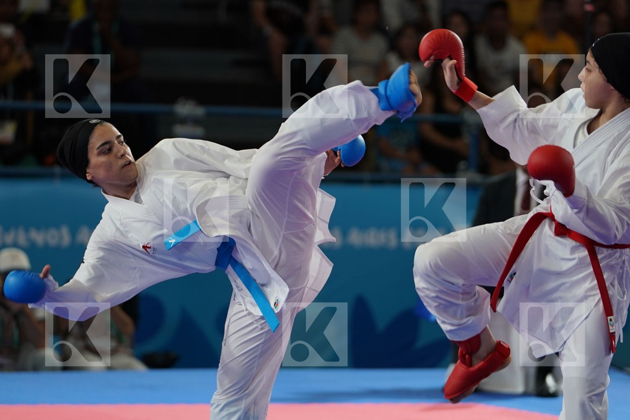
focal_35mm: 219
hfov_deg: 9.4
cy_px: 210
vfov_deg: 6.3
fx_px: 3832
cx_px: 315
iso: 500
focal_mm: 146
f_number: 2.8
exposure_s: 1/500
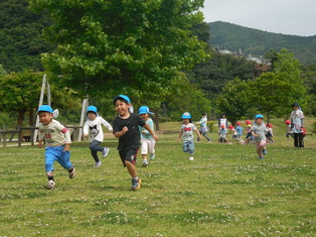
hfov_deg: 25.0
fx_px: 711
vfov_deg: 18.9
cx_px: 146
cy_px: 126
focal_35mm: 78
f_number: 4.7
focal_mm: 12.6
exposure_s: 1/800
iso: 125
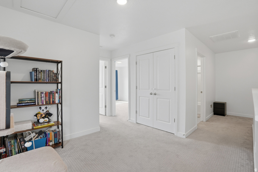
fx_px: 115
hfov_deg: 96.7
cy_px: 86
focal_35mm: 16
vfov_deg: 73.8
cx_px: 129
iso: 250
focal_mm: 16
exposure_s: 1/320
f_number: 9
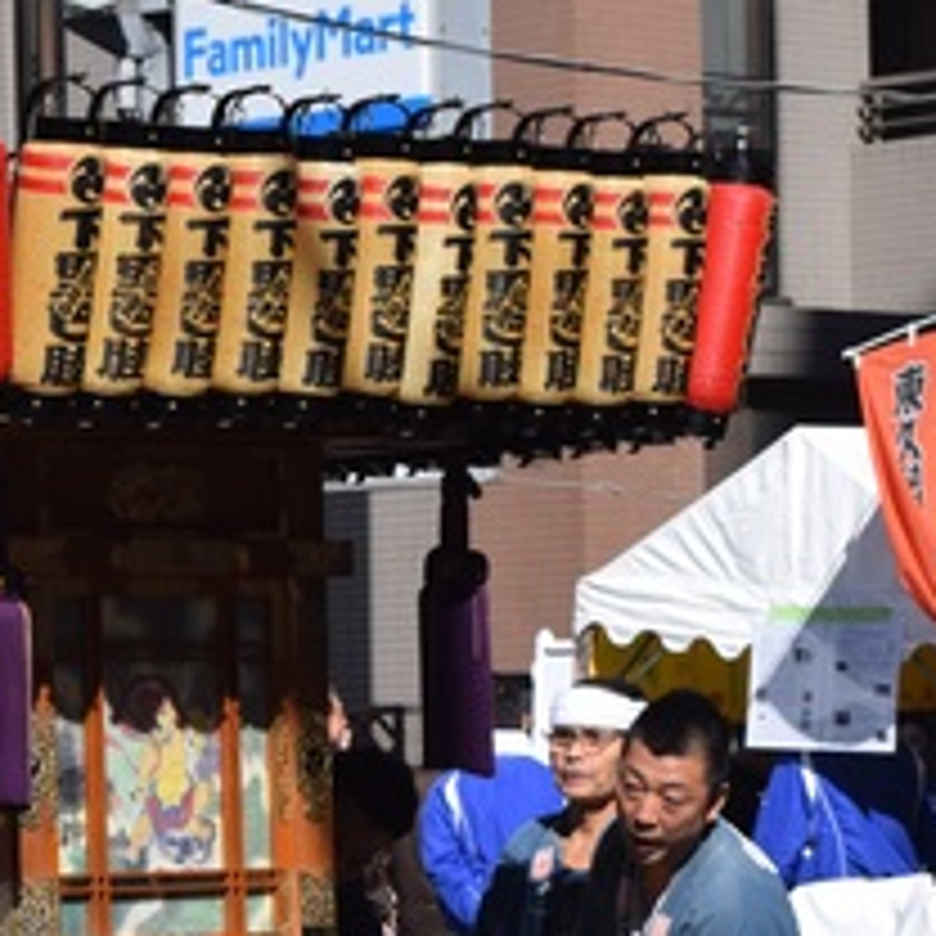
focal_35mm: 193
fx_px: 5904
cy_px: 1030
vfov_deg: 9.0
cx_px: -225
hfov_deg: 8.9
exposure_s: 1/500
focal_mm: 42
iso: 200
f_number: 11
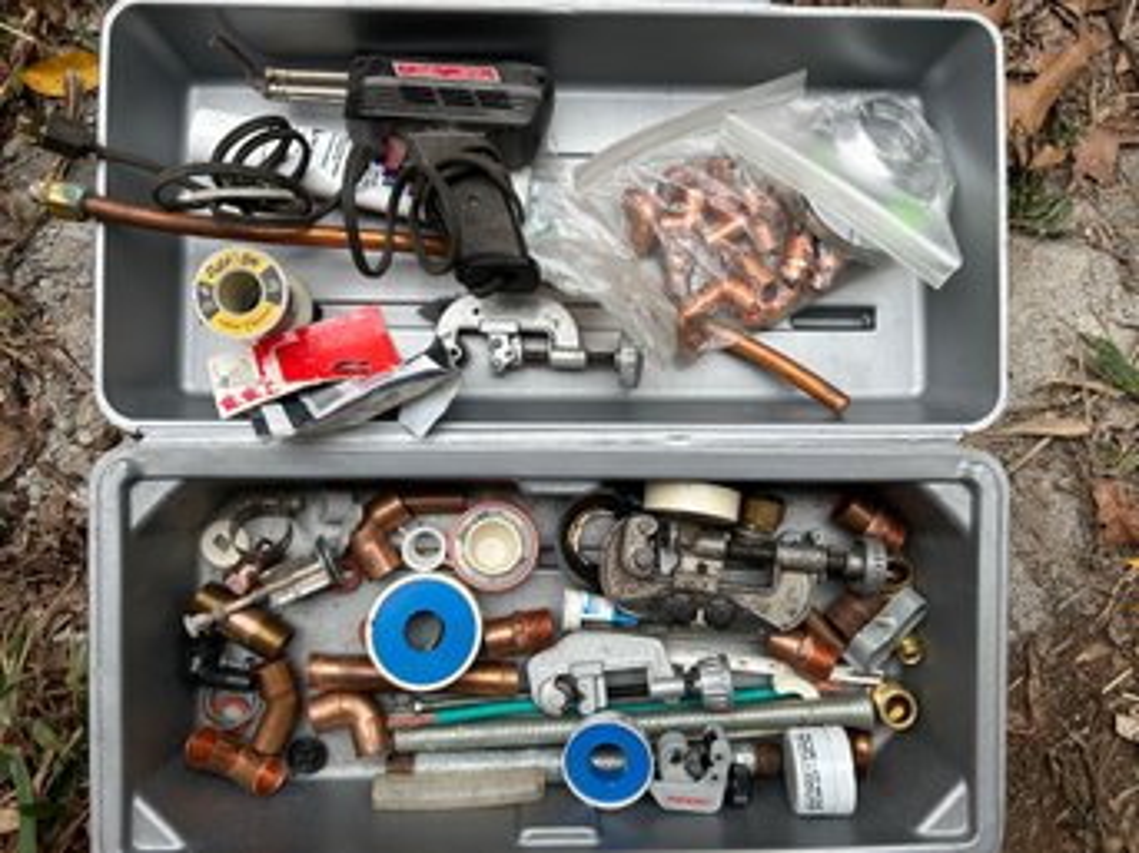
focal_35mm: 26
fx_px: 855
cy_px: 426
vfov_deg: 53.0
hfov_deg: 67.3
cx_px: 570
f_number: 1.5
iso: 50
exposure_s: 1/924
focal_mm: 5.7
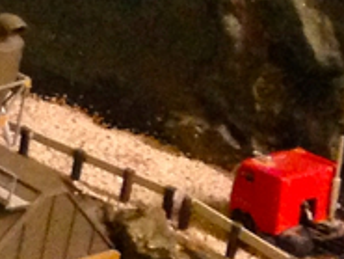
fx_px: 2556
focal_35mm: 257
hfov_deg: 6.6
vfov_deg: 5.8
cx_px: -848
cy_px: 125
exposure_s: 1/15
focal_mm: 4.12
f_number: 2.4
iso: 400
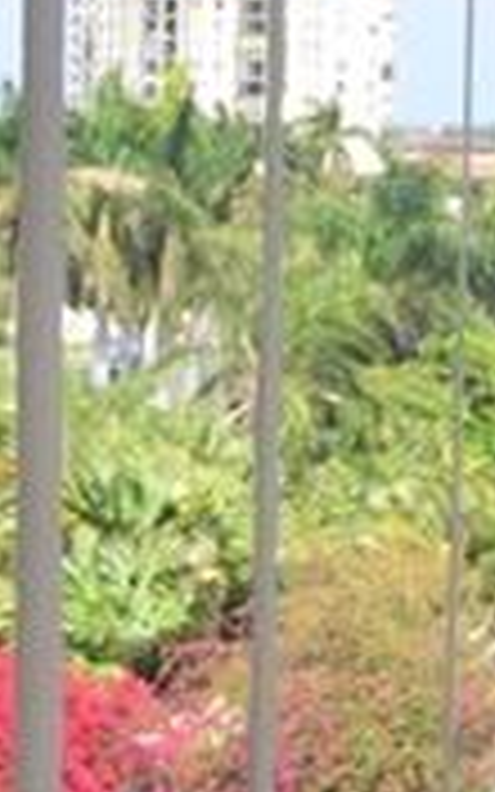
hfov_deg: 8.0
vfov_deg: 13.1
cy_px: 452
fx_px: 3454
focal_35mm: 160
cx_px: -256
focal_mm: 18
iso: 400
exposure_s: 1/160
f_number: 13
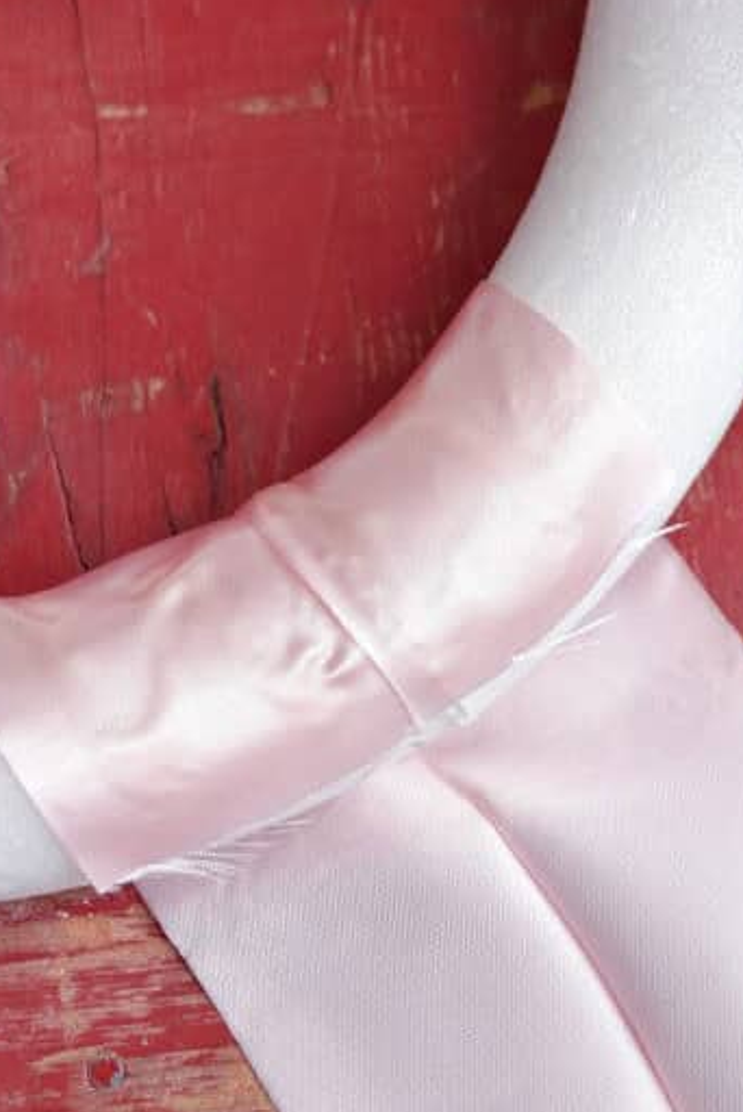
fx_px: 2597
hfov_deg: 16.1
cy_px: 226
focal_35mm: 84
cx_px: 646
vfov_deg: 23.8
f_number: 6.3
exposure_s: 1/160
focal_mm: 28
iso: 400
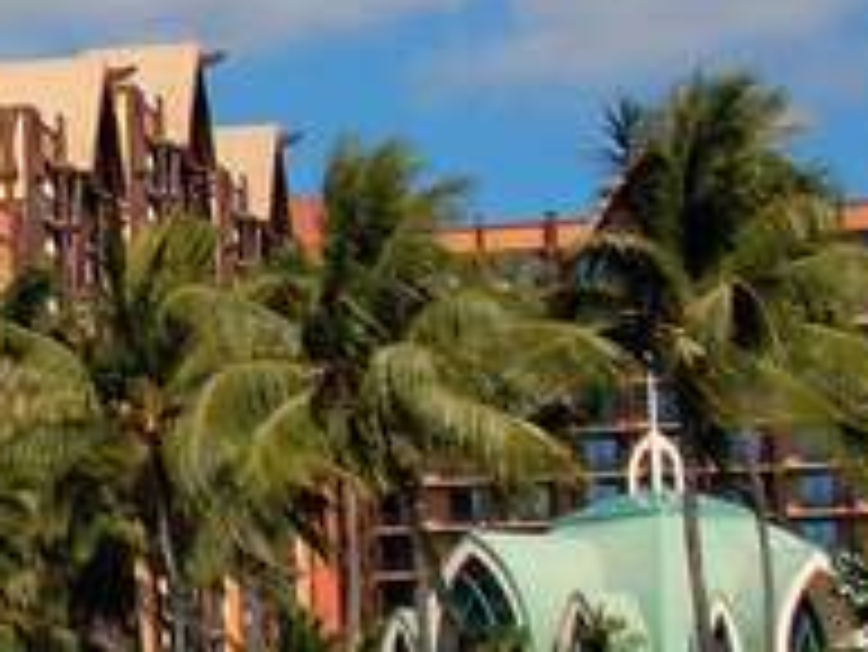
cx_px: -792
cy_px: 355
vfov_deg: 8.7
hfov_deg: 10.7
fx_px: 4265
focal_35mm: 170
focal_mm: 7.3
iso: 80
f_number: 11.5
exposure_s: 1/320
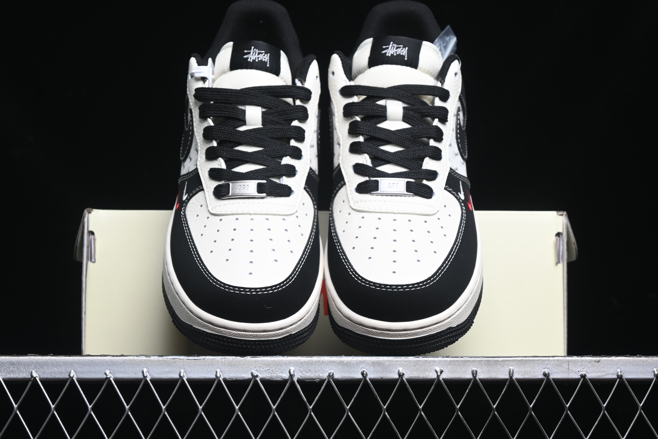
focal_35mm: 75
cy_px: 220
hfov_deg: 27.0
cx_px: 329
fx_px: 1371
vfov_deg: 18.2
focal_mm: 50
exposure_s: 1/50
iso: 160
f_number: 6.3
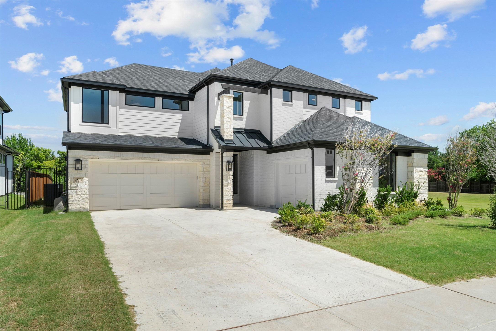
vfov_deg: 53.1
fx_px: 331
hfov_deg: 73.7
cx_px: 248
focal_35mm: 24
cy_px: 166
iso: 400
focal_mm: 24
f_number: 8
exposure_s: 1/250
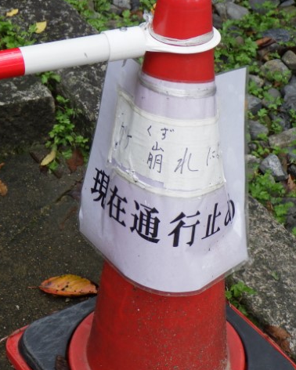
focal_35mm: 82
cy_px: 184
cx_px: 164
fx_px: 897
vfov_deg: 23.3
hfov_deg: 18.7
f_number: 4.6
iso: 250
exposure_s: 1/80
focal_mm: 11.1
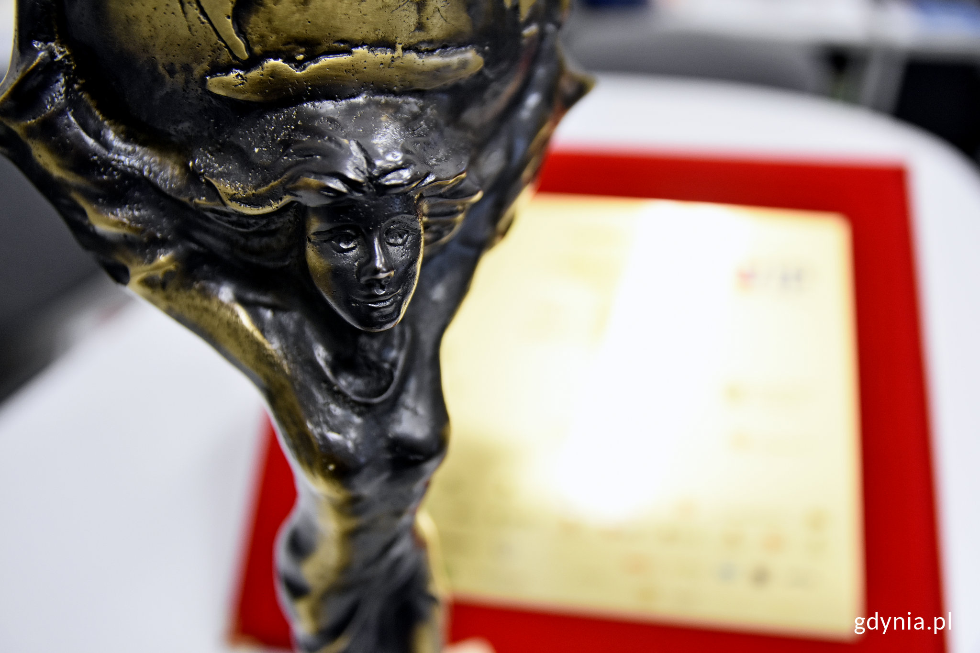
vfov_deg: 40.0
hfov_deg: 57.2
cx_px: 490
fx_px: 898
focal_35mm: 33
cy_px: 326
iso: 1000
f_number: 3
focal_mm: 22
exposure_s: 1/100
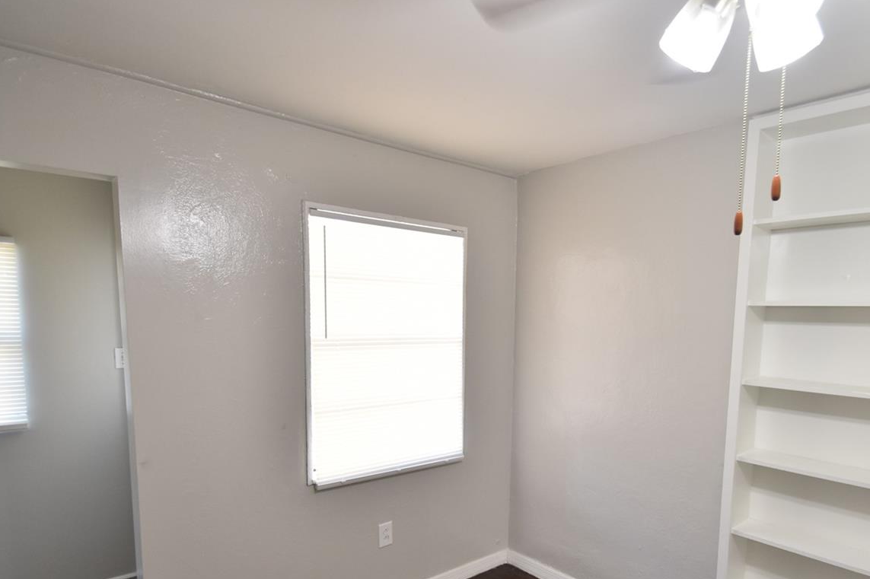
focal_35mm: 21
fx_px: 507
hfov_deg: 80.8
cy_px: 366
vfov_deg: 58.6
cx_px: 492
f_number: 3.5
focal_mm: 10
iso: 800
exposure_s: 1/90
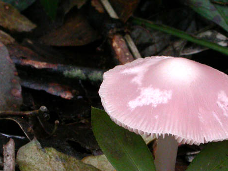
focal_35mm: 257
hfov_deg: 7.7
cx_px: 147
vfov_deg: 5.8
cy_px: 136
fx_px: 1693
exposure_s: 1/8
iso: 200
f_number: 10.1
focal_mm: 30.8
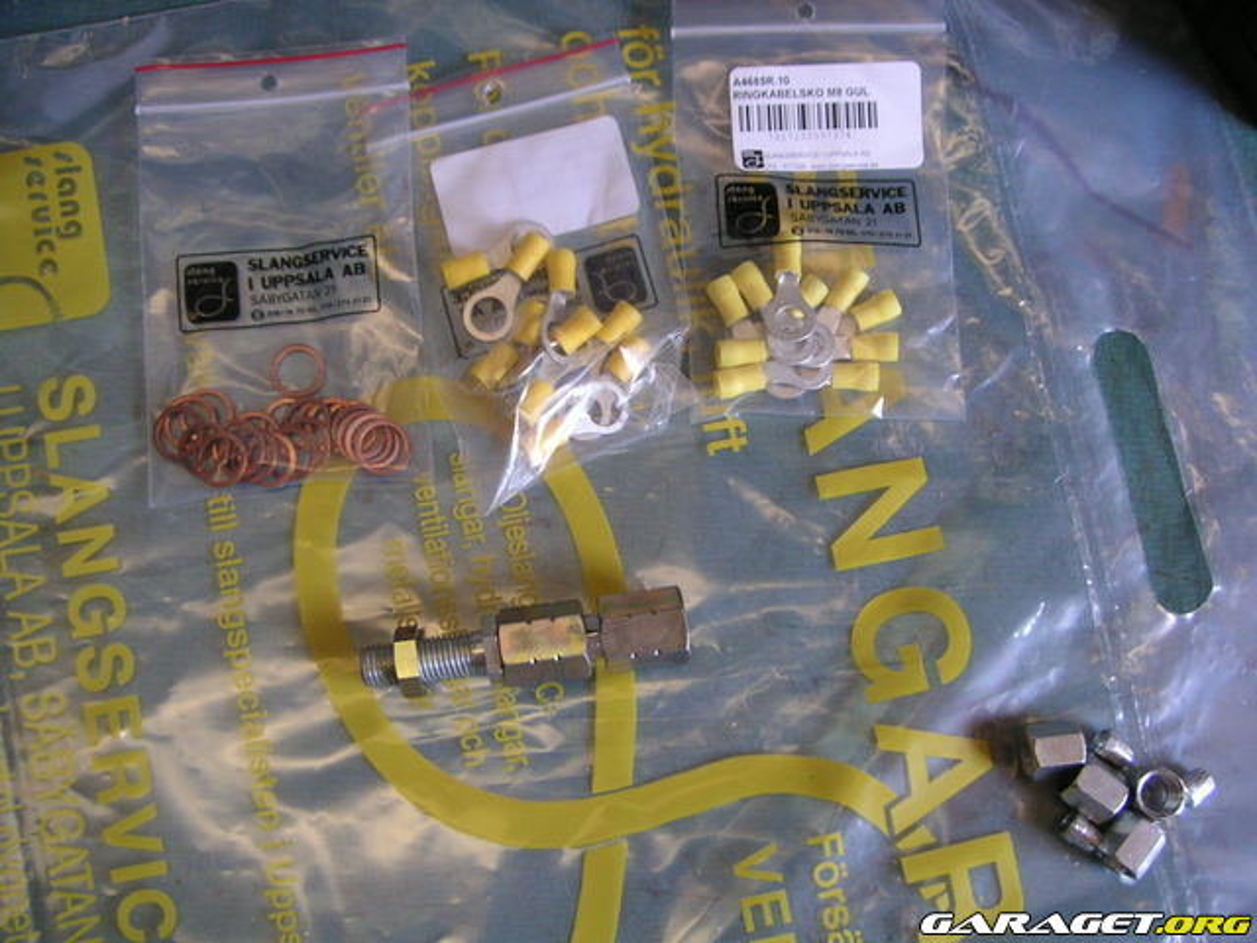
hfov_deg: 49.0
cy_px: 472
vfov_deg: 37.7
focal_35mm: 38
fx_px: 1380
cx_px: 628
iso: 100
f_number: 2.8
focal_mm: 6
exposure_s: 1/45
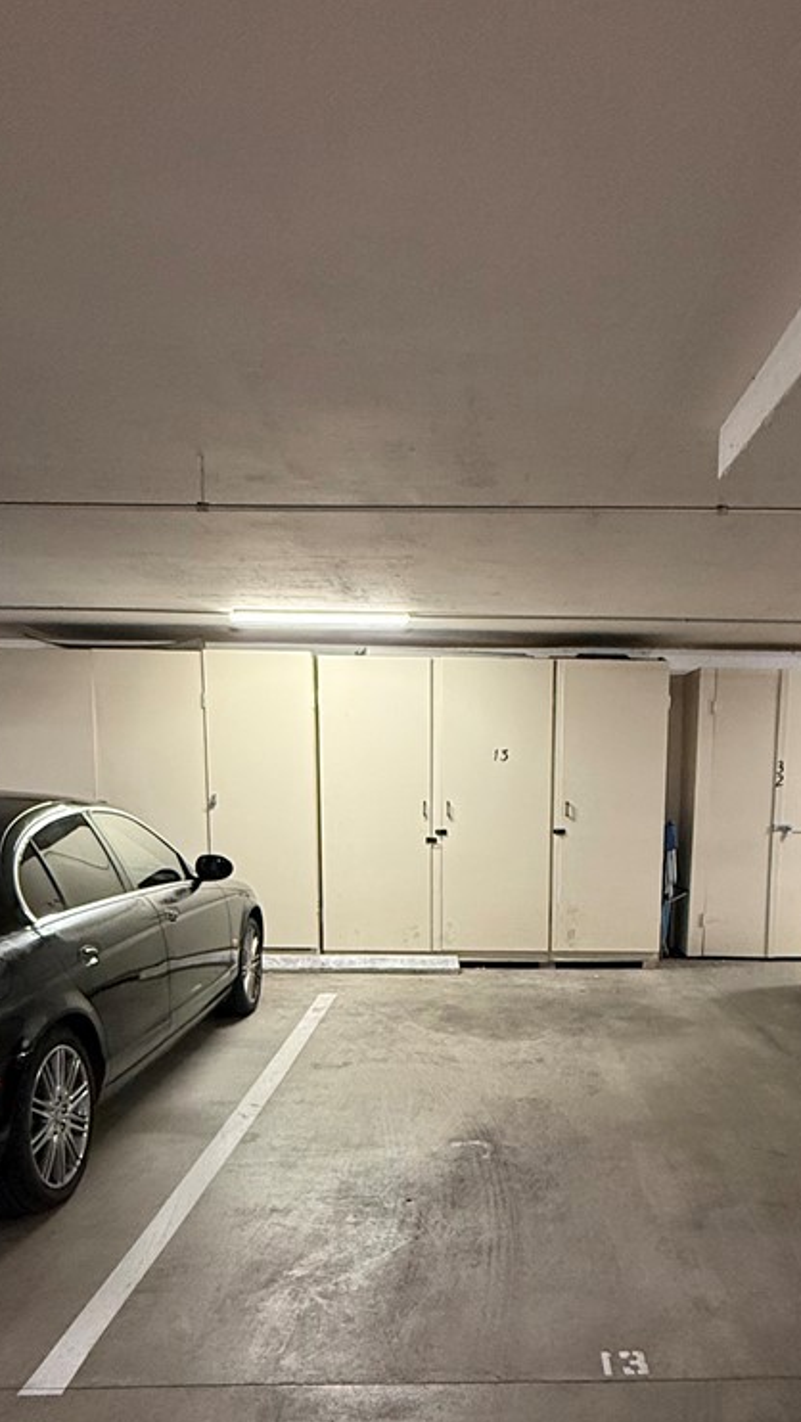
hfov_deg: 49.9
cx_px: 660
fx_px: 792
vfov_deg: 83.8
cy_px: 684
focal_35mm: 21
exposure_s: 1/60
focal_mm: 2.22
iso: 500
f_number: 2.2
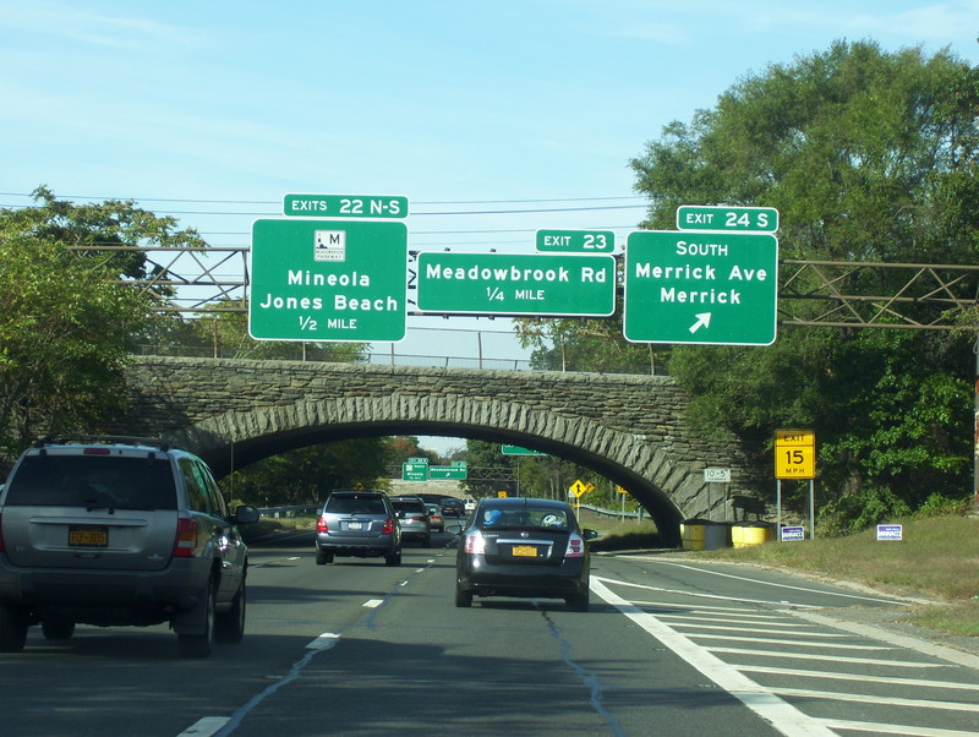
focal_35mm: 108
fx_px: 3058
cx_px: 490
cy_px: 368
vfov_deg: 13.7
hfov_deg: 18.2
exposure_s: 1/320
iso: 80
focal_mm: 18
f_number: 4.6
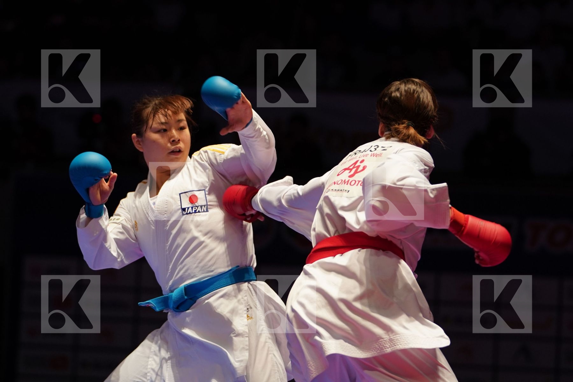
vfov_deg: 7.4
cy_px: 191
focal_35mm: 186
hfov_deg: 11.1
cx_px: 286
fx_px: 2960
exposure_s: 1/1000
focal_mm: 124
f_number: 2.8
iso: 1250
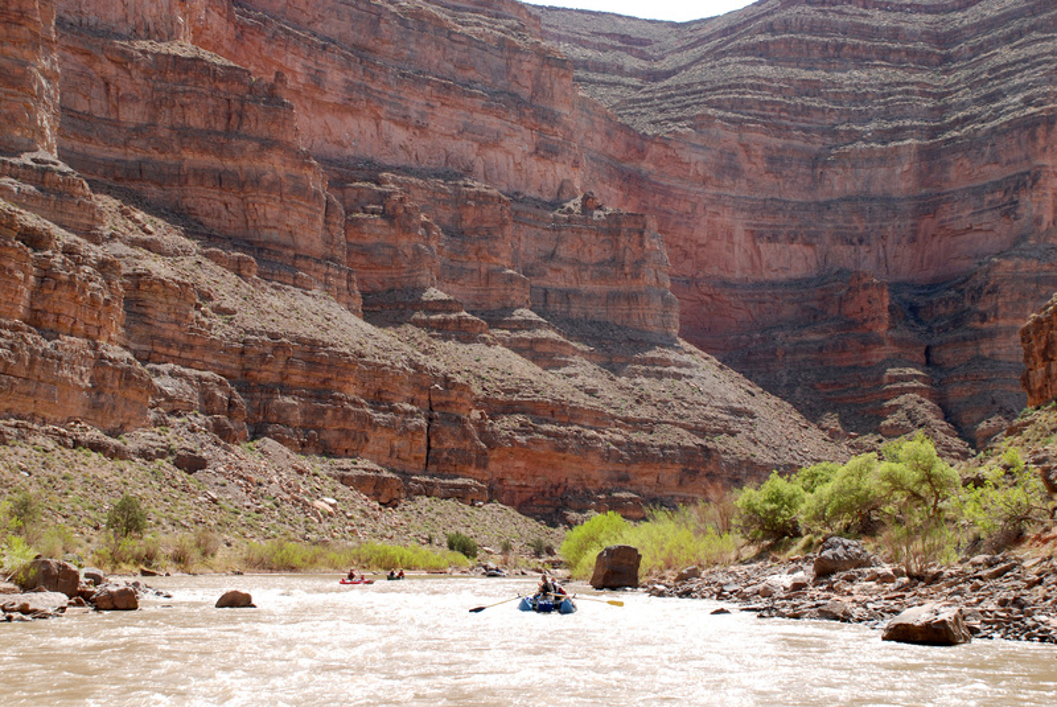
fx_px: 1411
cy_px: 354
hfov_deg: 41.1
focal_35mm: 48
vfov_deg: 28.1
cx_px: 528
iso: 160
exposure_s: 1/200
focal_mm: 32
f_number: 7.1
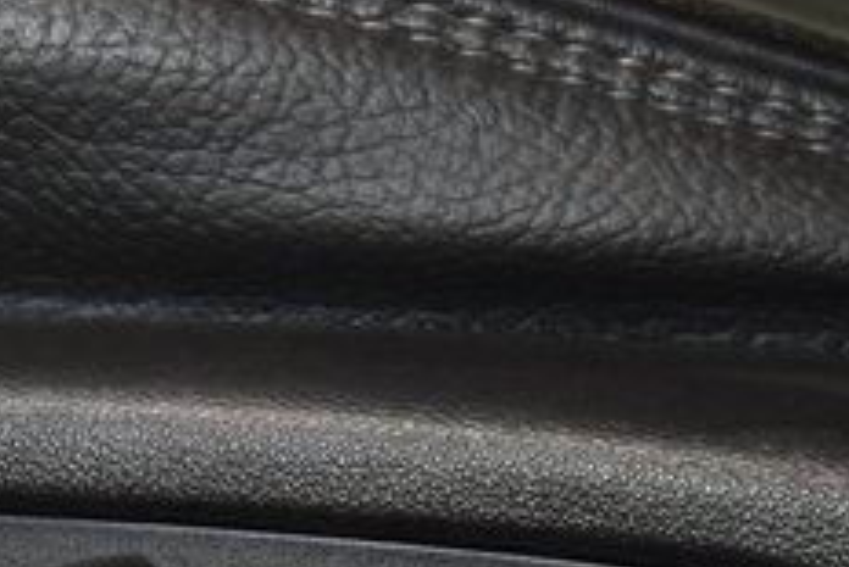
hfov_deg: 7.1
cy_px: 704
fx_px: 6843
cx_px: 33
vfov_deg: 4.7
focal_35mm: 290
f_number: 4.5
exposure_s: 1/60
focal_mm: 70
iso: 1800
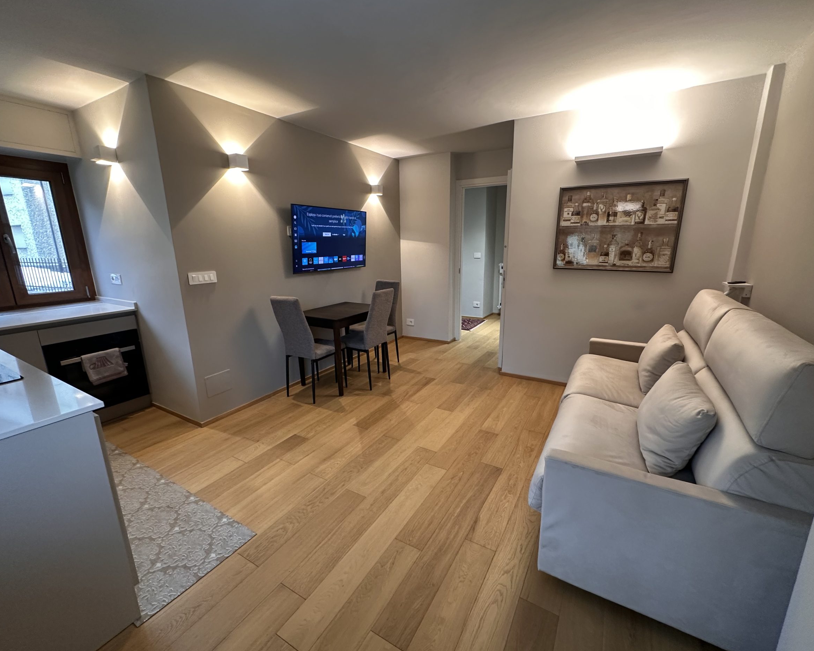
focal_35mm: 15
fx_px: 361
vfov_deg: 84.0
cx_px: 410
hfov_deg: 96.8
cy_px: 327
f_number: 2.2
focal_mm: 2.22
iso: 200
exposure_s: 1/50
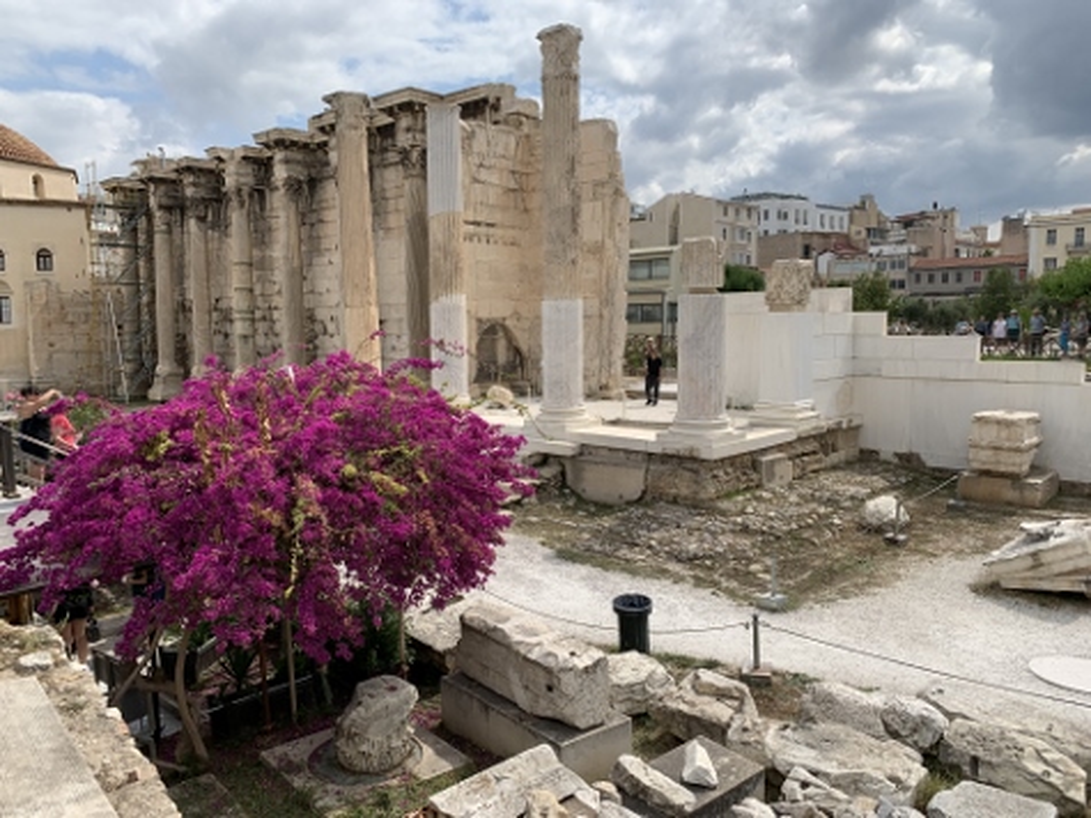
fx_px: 819
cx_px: 546
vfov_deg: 53.0
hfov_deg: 67.3
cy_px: 409
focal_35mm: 26
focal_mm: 4.25
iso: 25
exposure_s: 1/3289
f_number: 1.8
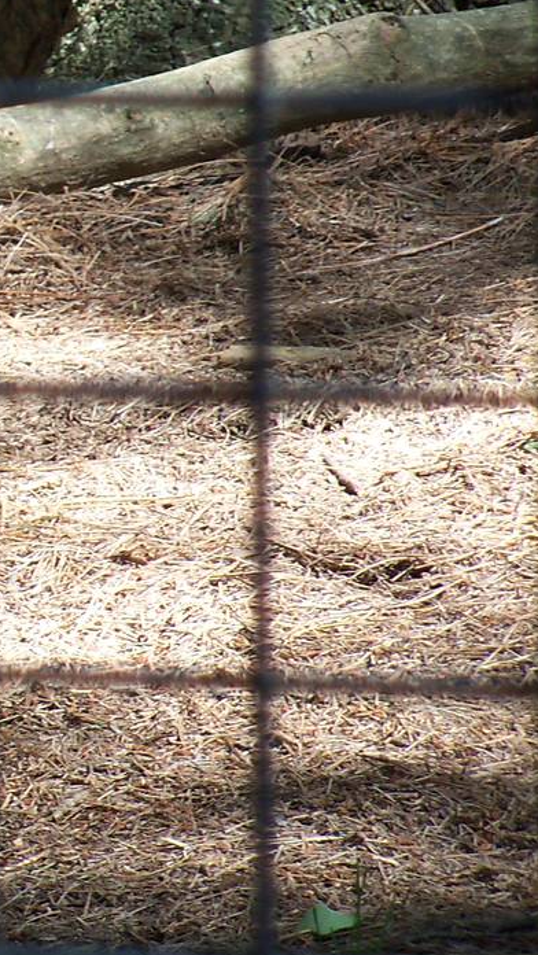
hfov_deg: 2.8
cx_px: -533
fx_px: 10971
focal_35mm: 433
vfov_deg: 5.0
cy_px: 262
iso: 100
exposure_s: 1/60
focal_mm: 30.5
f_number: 4.3
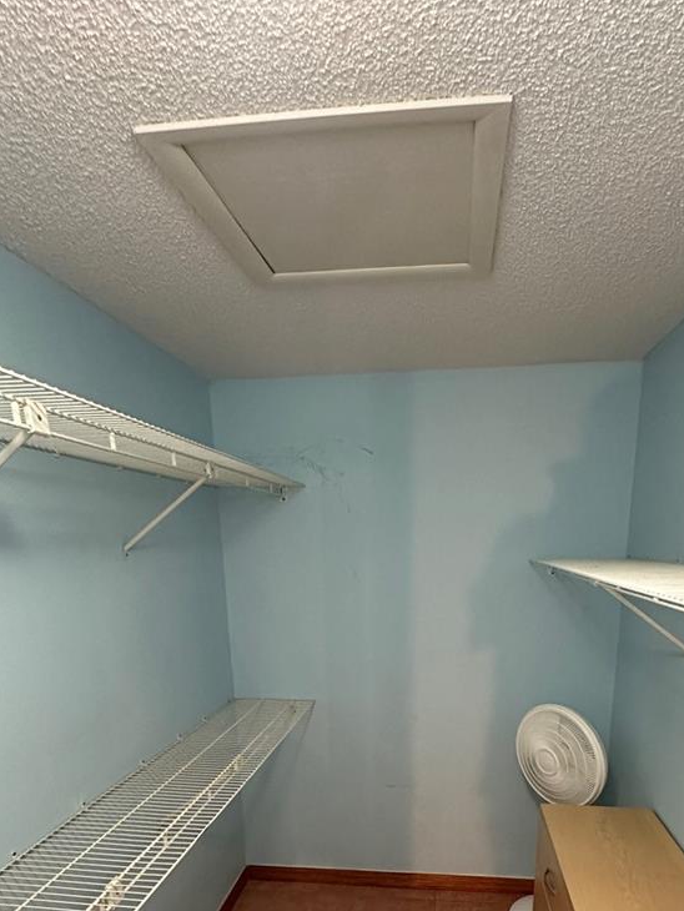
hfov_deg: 58.8
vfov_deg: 68.2
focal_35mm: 23
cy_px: 703
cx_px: 378
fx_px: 606
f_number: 2.2
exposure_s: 1/60
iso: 1000
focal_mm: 2.22
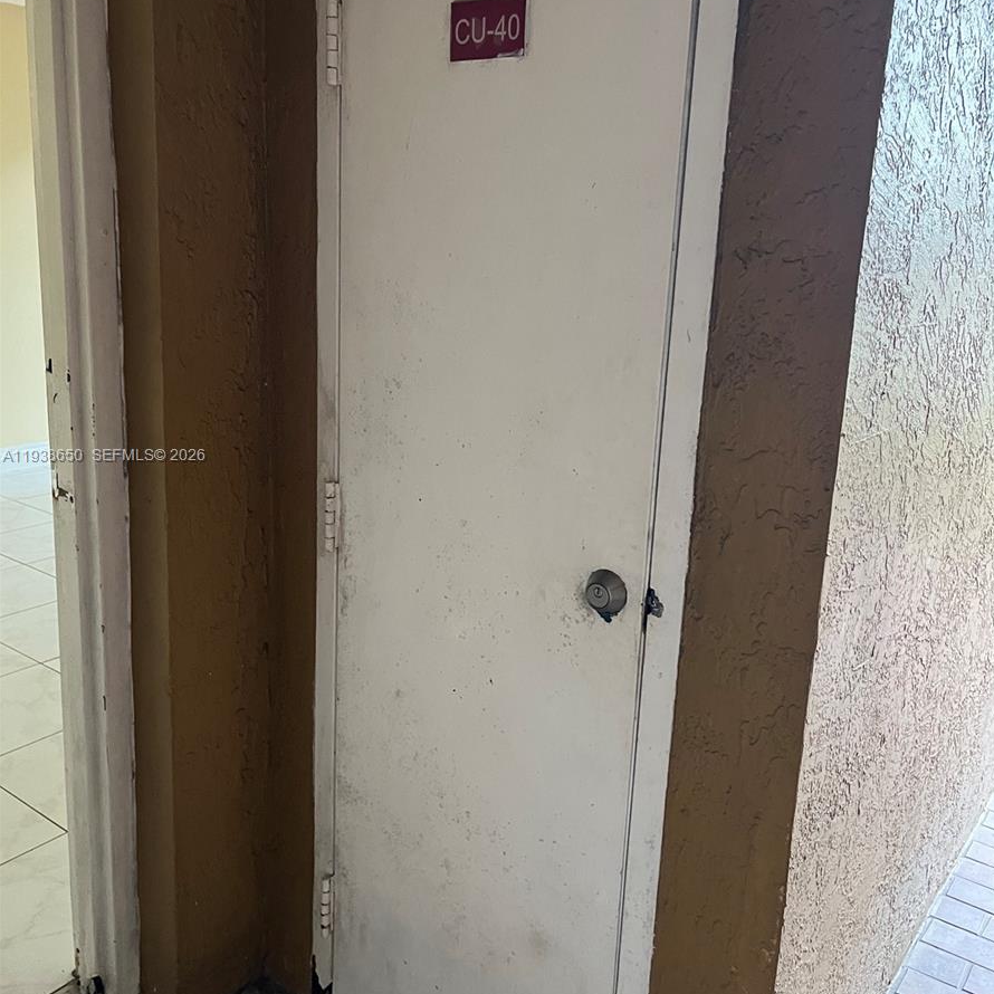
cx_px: 501
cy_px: 457
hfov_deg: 52.5
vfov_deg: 52.5
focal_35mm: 31
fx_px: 1007
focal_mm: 5.1
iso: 400
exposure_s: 1/40
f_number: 1.6
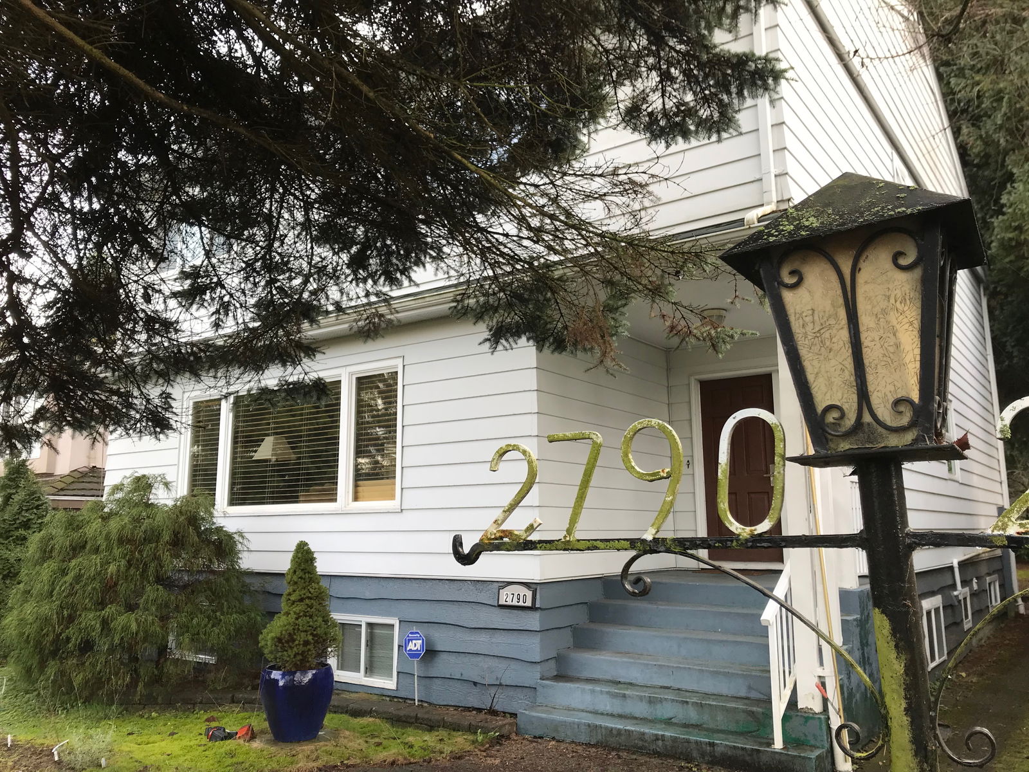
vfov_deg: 49.7
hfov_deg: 63.4
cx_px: 514
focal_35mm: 28
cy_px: 386
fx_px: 832
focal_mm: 3.99
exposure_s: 1/120
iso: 20
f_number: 1.8
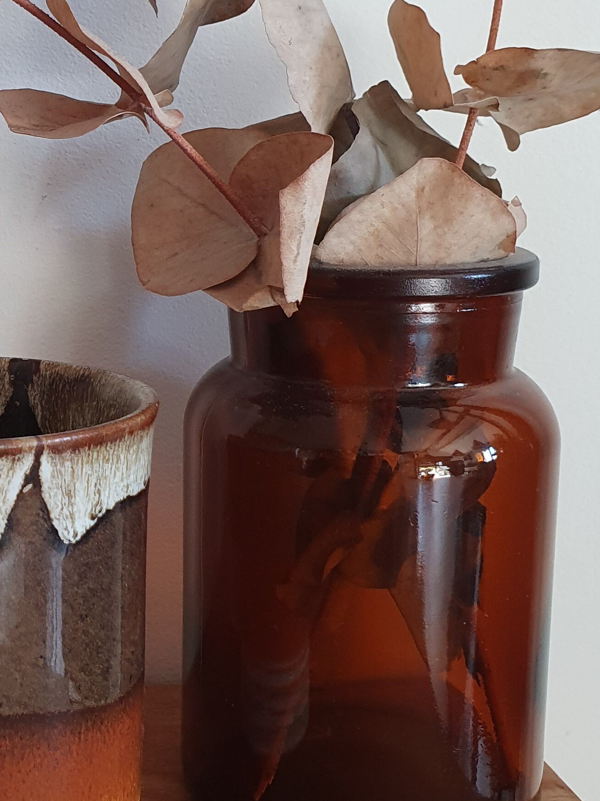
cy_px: 342
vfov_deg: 32.1
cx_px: -58
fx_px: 1387
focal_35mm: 60
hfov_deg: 23.0
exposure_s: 1/40
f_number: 2.4
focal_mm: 4.32
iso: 200
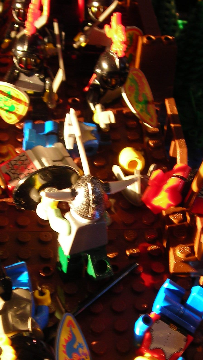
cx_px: 97
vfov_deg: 30.9
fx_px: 651
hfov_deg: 17.7
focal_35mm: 68
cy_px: 215
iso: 50
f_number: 3.2
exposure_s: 1/15.1
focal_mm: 6.3
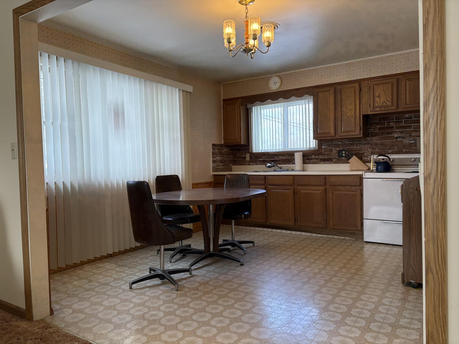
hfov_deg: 67.3
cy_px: 172
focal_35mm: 26
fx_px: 345
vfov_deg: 53.1
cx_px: 230
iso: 125
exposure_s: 1/240
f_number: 1.6
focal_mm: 5.96
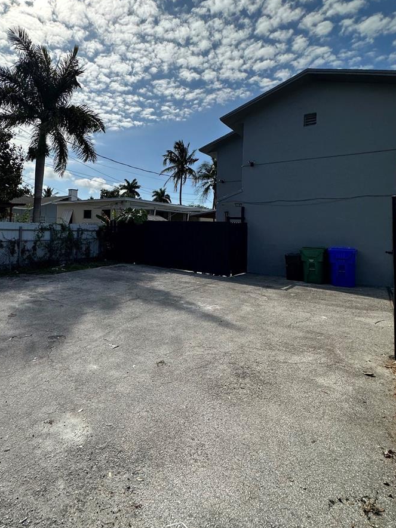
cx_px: 155
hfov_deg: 67.9
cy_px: 217
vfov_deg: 83.8
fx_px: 290
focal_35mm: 19
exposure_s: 1/4000
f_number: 2.2
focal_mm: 2.22
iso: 50
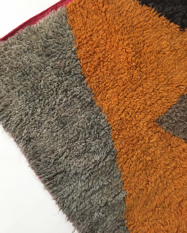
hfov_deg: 47.1
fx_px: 214
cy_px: 108
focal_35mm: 31
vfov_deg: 57.1
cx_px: 91
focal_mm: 4.15
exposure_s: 1/20
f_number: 2.2
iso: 250
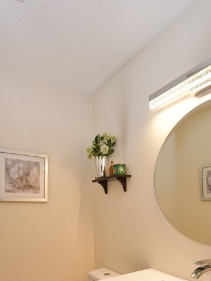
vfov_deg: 67.9
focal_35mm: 24
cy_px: 204
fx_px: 195
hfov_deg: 56.6
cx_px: 94
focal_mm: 10
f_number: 4
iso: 200
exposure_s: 1/50
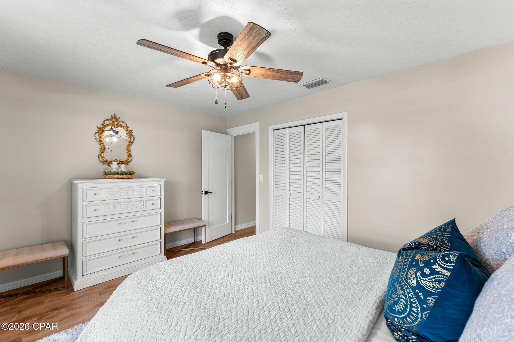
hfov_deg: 101.9
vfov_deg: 78.8
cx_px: 257
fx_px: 208
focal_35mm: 15
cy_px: 171
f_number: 9
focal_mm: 14.6
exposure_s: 1/2
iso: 400
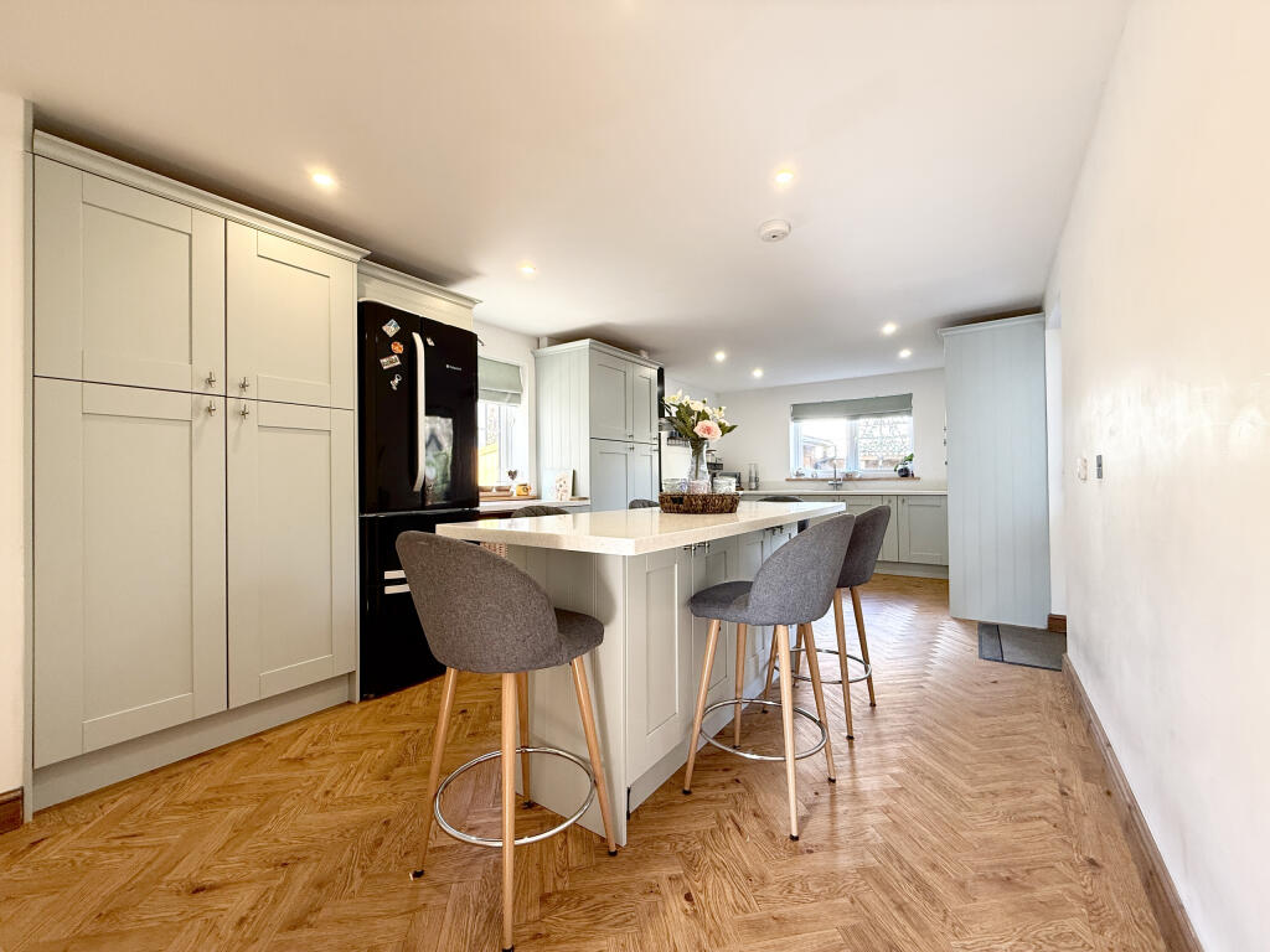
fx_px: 514
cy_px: 476
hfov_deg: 102.1
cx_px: 635
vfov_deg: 85.7
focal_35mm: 14
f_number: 2.2
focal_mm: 2.22
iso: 125
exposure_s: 1/100
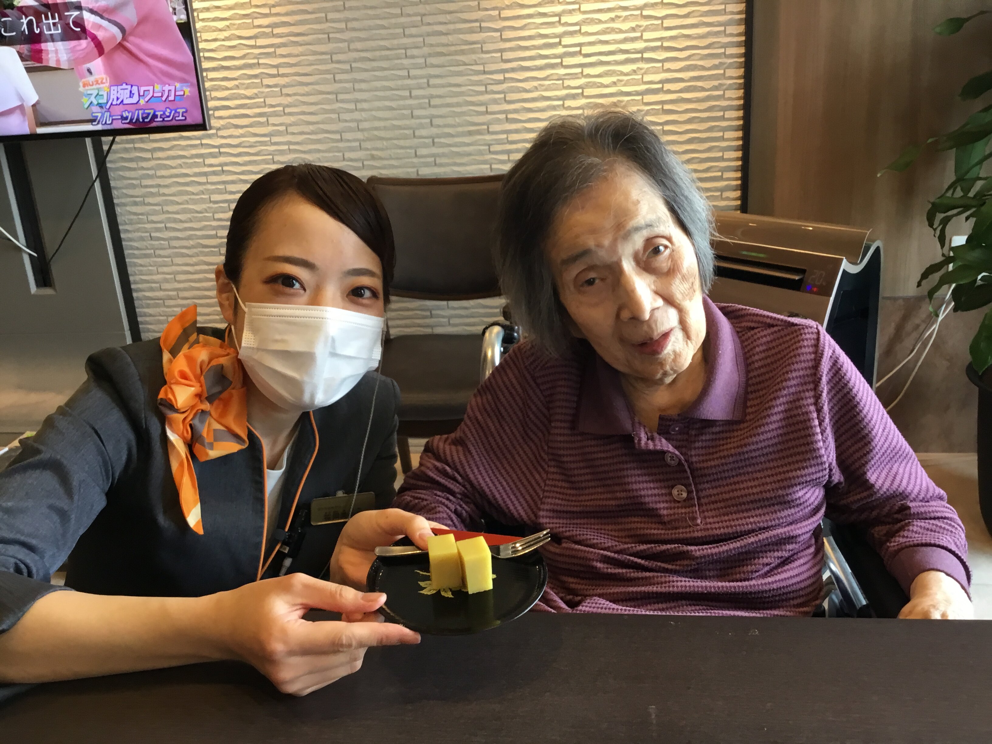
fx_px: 888
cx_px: 496
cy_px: 372
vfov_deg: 45.4
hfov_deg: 58.4
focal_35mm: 31
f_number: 2.4
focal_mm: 3.3
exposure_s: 1/30
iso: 50
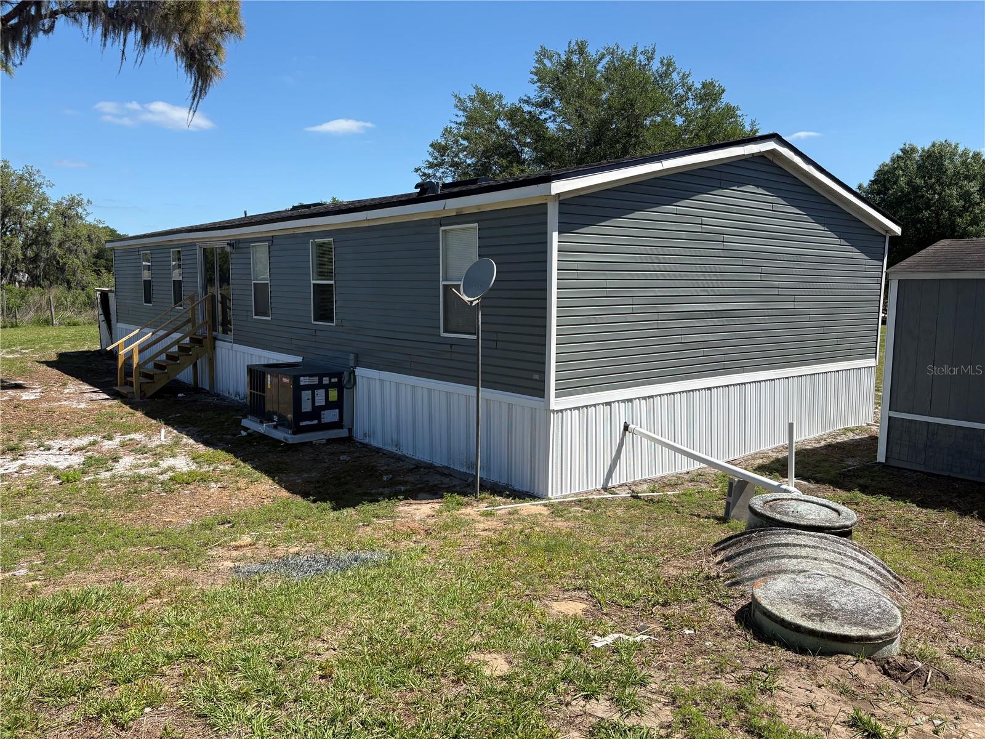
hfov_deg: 67.3
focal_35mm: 26
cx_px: 492
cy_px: 370
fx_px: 740
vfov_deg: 53.1
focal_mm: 5.96
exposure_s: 1/3125
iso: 50
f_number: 1.6
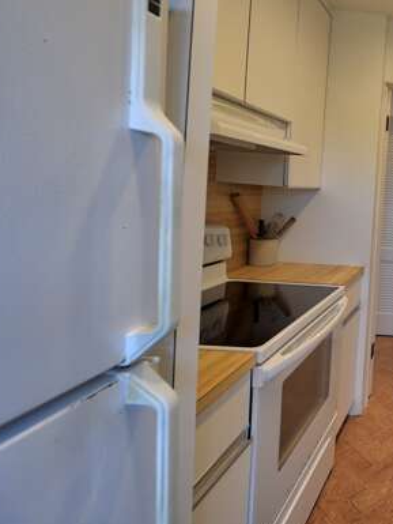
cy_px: 207
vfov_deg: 73.0
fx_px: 348
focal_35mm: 23
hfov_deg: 40.2
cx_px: 479
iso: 1250
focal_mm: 12
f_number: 7.1
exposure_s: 1/160
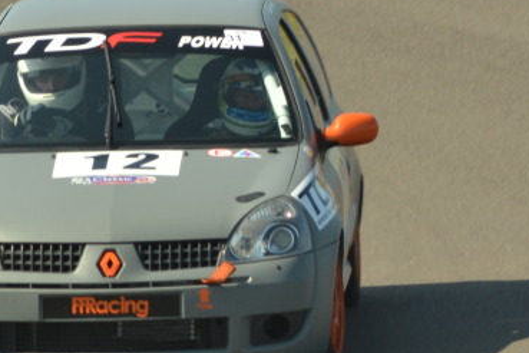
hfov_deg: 1.7
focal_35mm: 1248
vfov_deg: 1.1
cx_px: 111
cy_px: 250
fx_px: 18337
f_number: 14
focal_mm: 300
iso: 200
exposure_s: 1/160
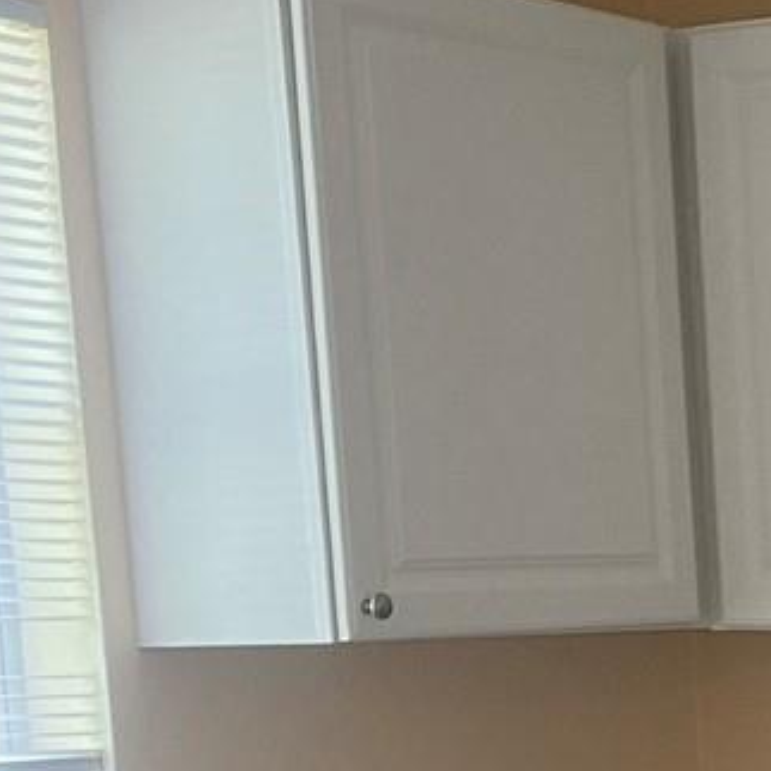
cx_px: 1499
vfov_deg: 14.8
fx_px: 2873
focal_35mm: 114
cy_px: 924
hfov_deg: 13.3
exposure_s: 1/60
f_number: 1.8
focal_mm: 4.25
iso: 100
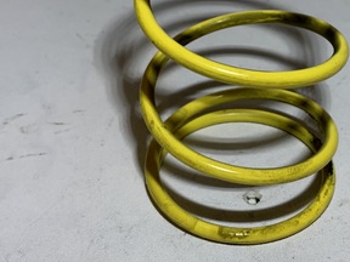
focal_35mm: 69
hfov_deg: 27.9
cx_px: 250
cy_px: 31
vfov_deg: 20.9
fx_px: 698
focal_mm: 4.25
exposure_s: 1/122
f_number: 1.8
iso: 25
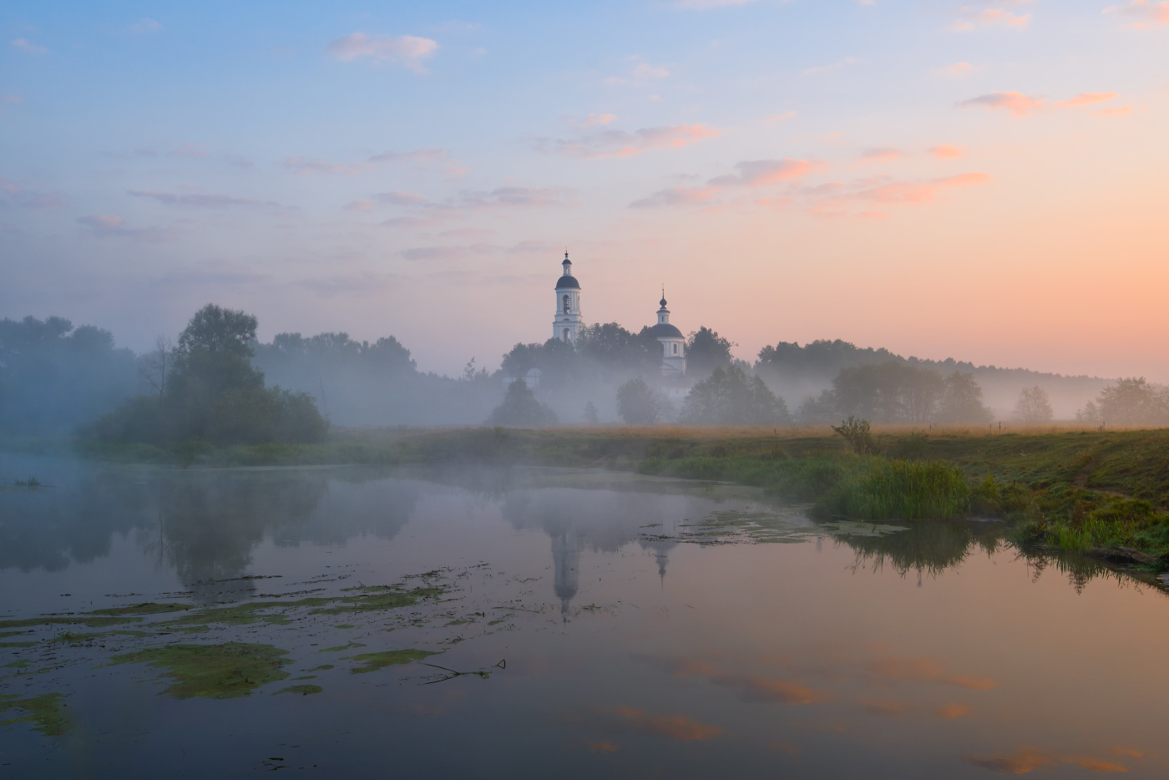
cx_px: 584
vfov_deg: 37.9
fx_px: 1137
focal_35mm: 35
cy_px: 390
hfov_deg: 54.4
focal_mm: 35
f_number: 8
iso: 250
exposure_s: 1/125
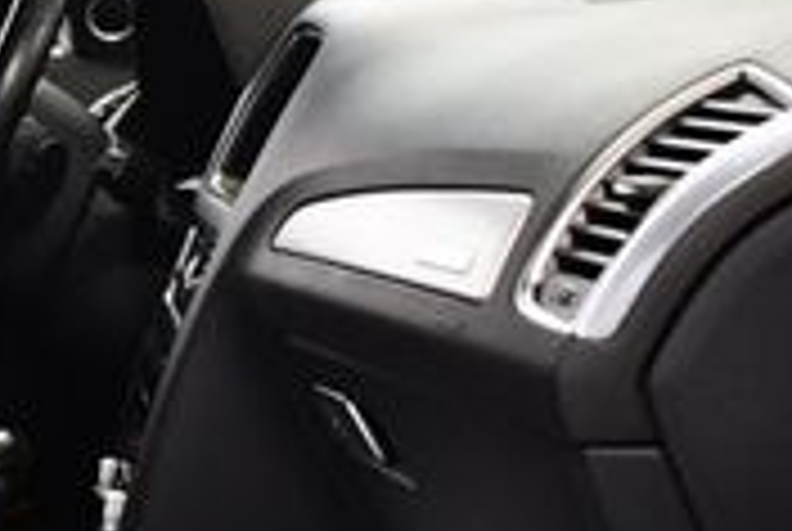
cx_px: -356
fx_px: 2887
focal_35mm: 131
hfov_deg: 14.7
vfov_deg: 10.5
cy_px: 320
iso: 1250
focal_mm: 18
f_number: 3.5
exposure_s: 1/125
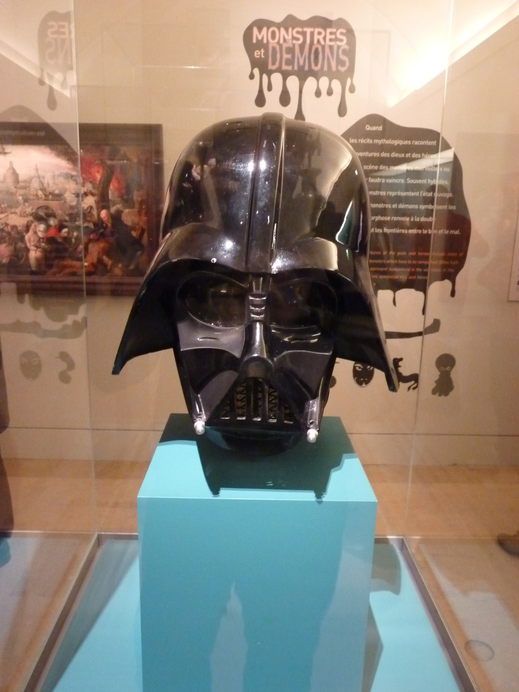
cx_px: 260
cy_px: 346
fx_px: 540
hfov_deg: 51.4
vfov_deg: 65.3
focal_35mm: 27
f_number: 2.8
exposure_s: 1/10
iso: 800
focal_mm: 4.8
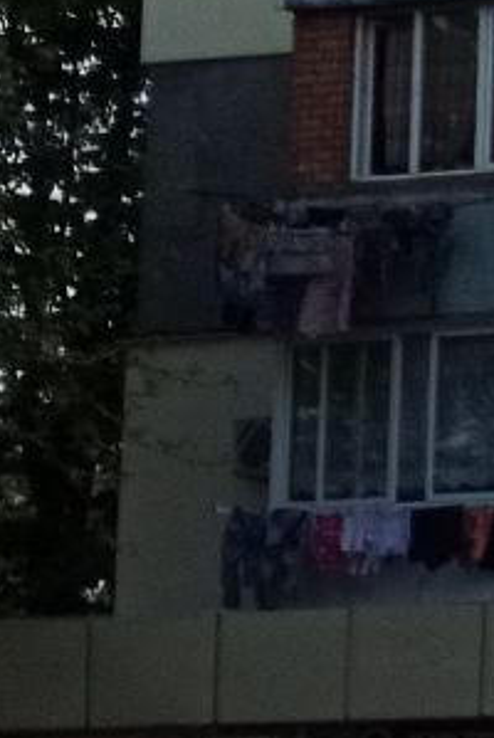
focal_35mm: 199
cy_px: 473
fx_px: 4086
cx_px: 2351
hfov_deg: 5.5
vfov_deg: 10.3
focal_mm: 4.74
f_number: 1.79
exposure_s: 1/3984
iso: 106
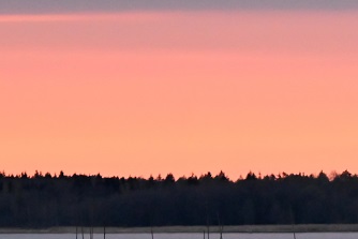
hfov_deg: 3.4
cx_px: 426
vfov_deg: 2.3
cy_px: 331
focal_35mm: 607
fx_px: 6039
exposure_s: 1/250
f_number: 4.8
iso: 2800
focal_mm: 135
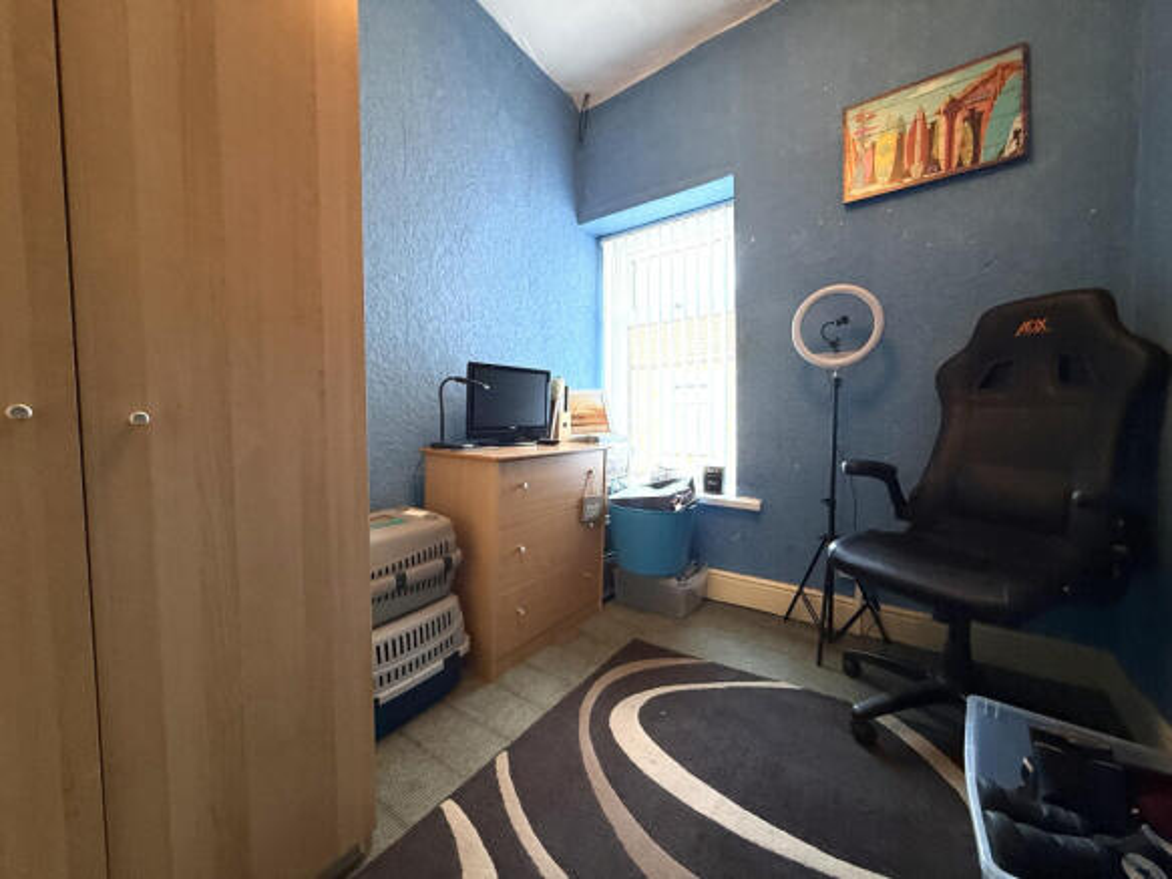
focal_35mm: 14
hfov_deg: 102.1
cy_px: 440
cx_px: 586
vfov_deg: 85.7
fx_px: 474
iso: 200
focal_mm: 2.22
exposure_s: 1/50
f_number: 2.2
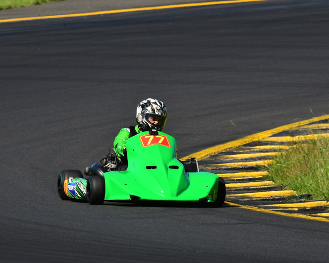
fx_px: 8256
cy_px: 132
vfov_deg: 1.8
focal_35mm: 848
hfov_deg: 2.3
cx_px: 170
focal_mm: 500
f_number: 11
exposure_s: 1/640
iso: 400
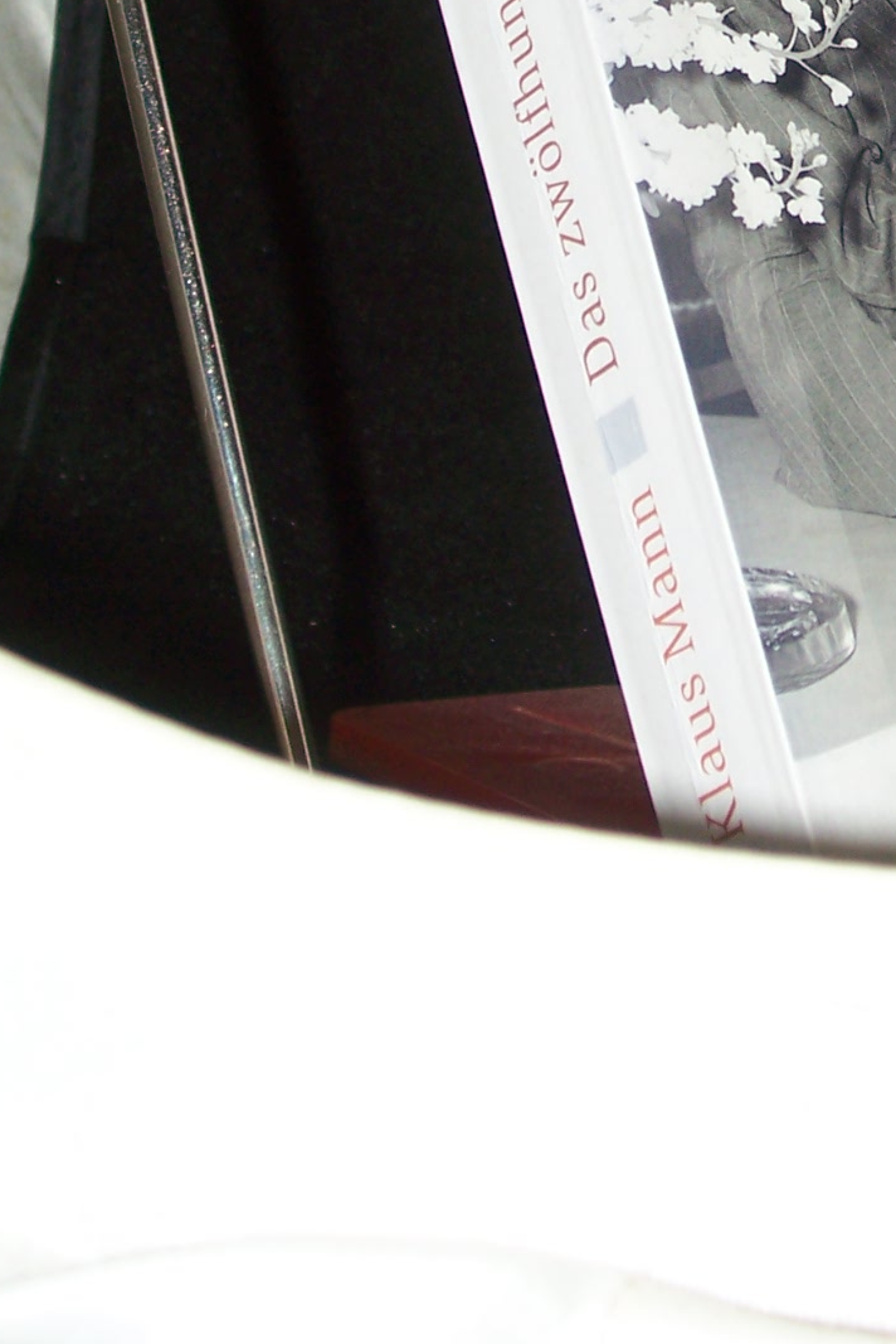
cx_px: 950
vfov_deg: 16.8
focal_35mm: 119
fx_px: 4439
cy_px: -37
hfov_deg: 11.4
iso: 80
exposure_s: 1/80
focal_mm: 8.7
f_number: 3.2
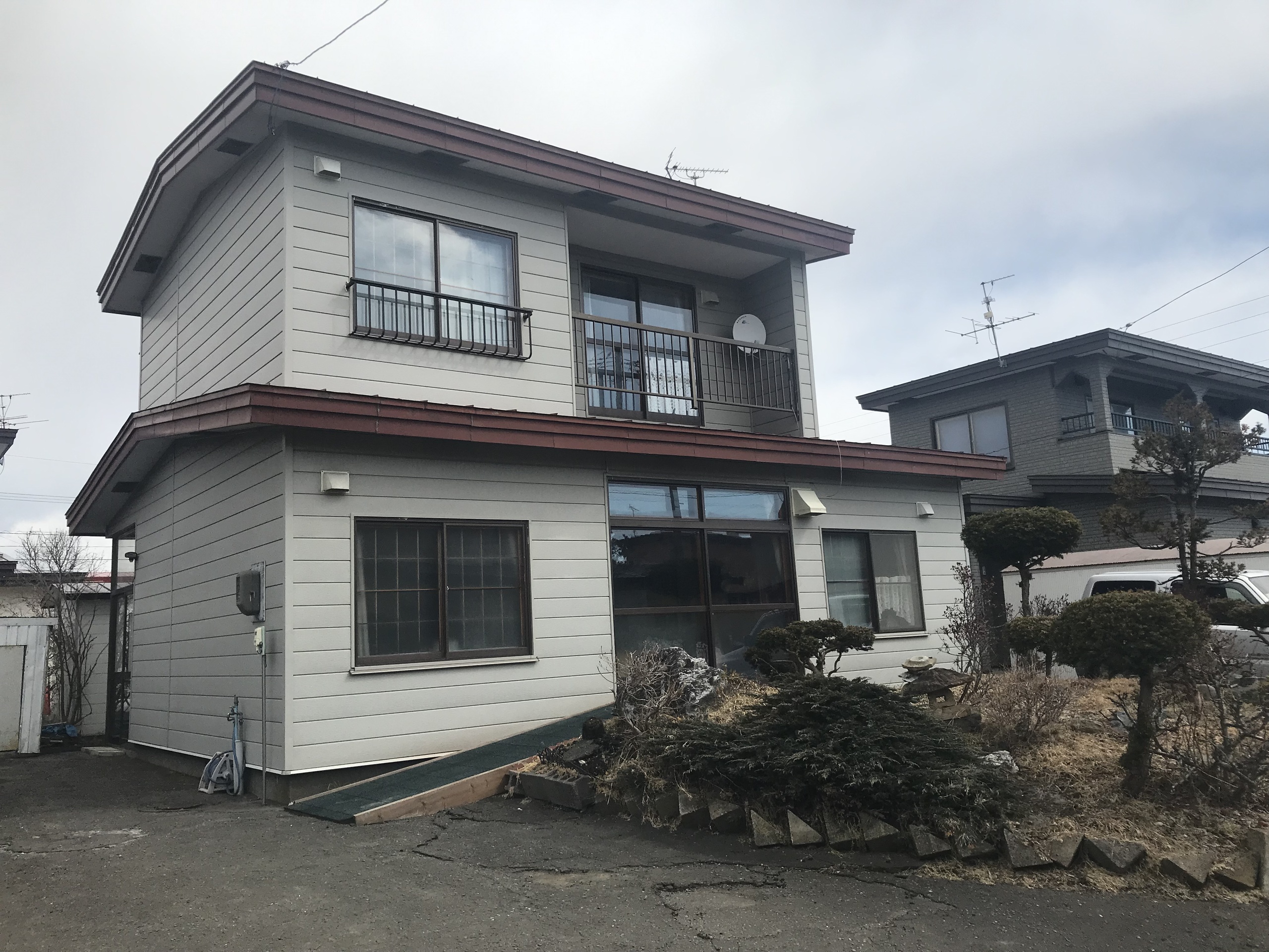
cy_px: 476
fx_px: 1026
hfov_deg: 63.4
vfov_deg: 49.7
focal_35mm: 28
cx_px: 634
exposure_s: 1/3195
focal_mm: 3.99
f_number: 1.8
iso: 20
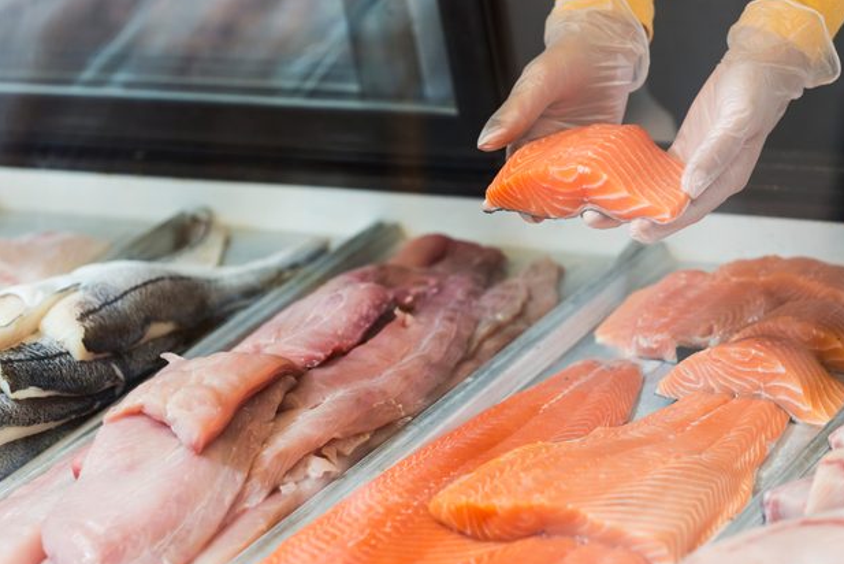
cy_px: 276
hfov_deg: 13.3
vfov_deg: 8.9
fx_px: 3612
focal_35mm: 154
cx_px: 418
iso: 400
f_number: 4
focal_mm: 140
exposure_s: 1/200
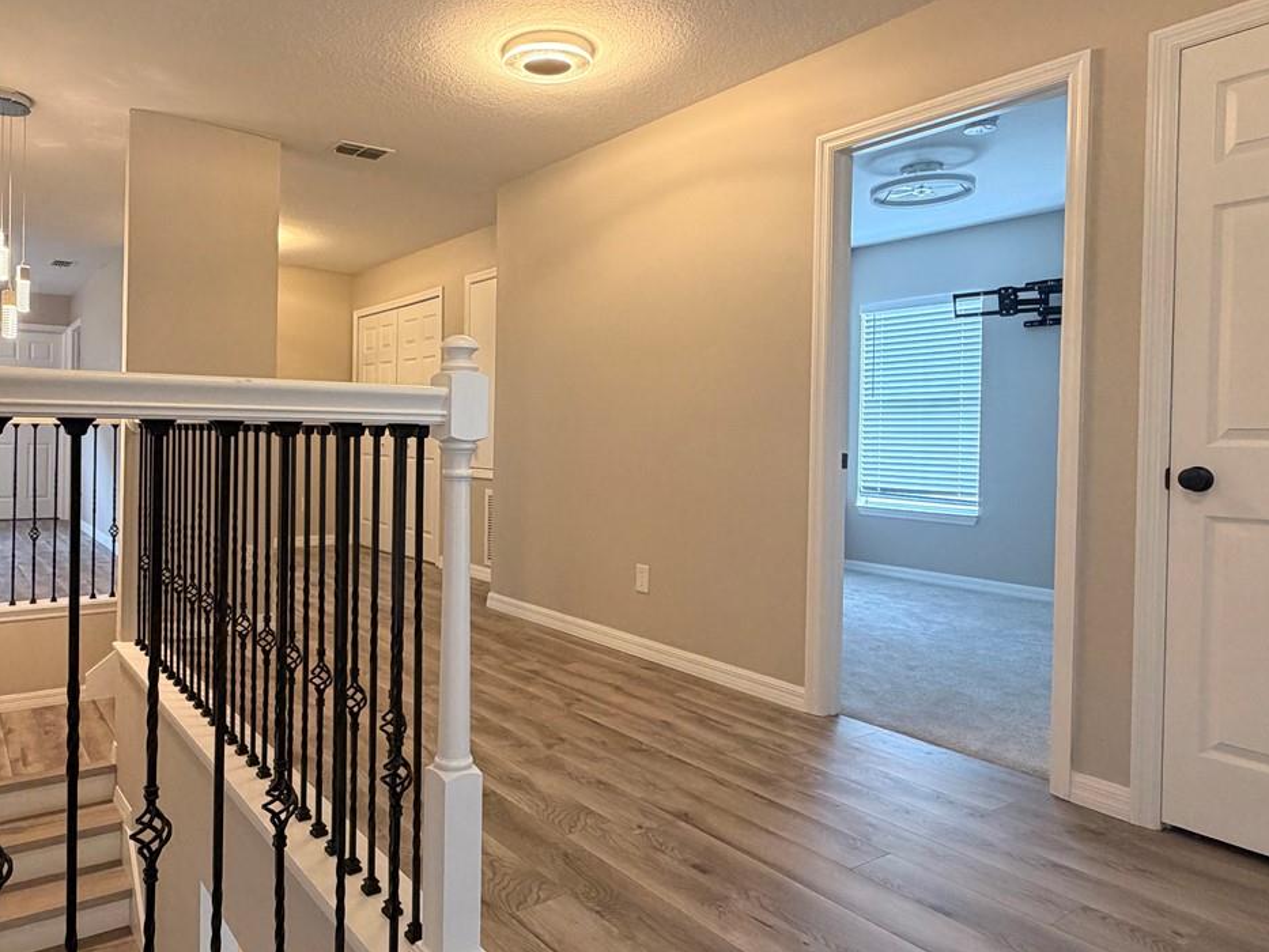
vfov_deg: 56.8
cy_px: 443
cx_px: 499
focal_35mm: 24
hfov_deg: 70.7
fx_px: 880
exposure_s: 1/60
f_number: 2.2
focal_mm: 2.22
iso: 200
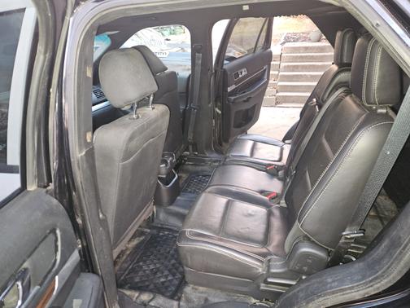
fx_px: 272
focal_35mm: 23
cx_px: 205
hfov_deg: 73.9
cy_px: 154
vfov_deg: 58.9
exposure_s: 1/9.99
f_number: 1.8
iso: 250
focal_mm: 5.4
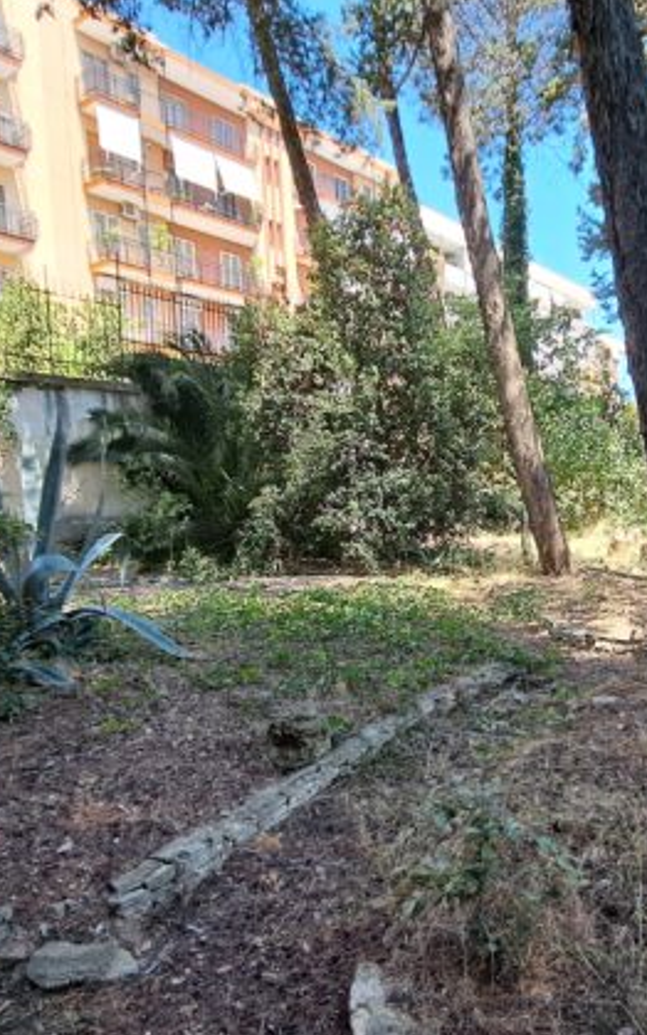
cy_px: 557
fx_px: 649
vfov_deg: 77.0
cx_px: 432
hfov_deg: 52.0
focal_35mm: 23
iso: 50
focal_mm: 1.74
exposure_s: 1/218
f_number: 2.2
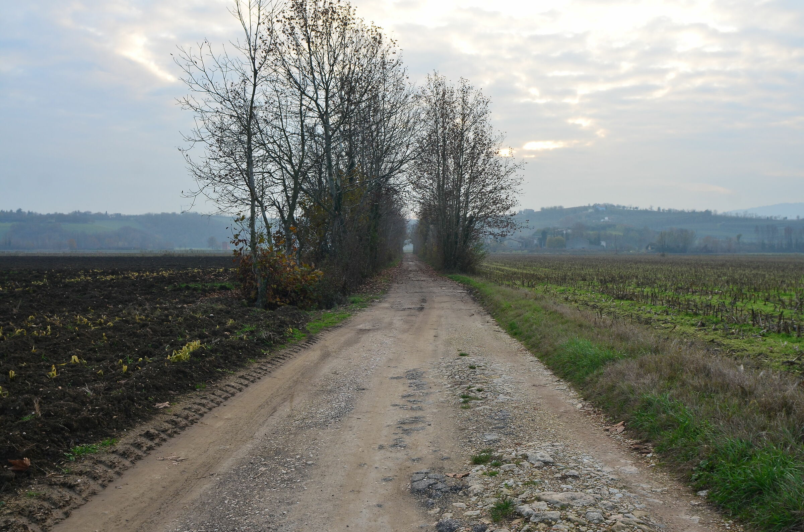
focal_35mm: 30
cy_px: 266
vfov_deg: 43.4
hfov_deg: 62.0
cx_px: 402
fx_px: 669
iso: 200
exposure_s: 1/100
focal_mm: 20
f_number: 7.1
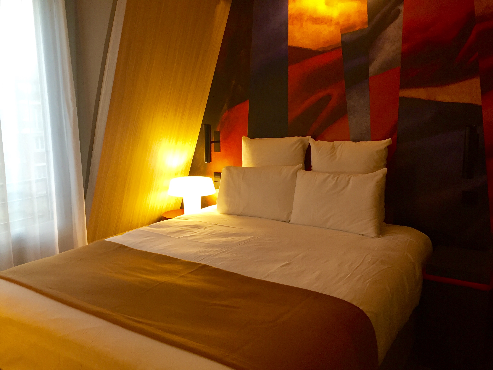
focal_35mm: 29
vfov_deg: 48.2
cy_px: 185
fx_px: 413
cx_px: 246
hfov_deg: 61.7
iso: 125
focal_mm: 4.15
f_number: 2.2
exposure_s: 1/33
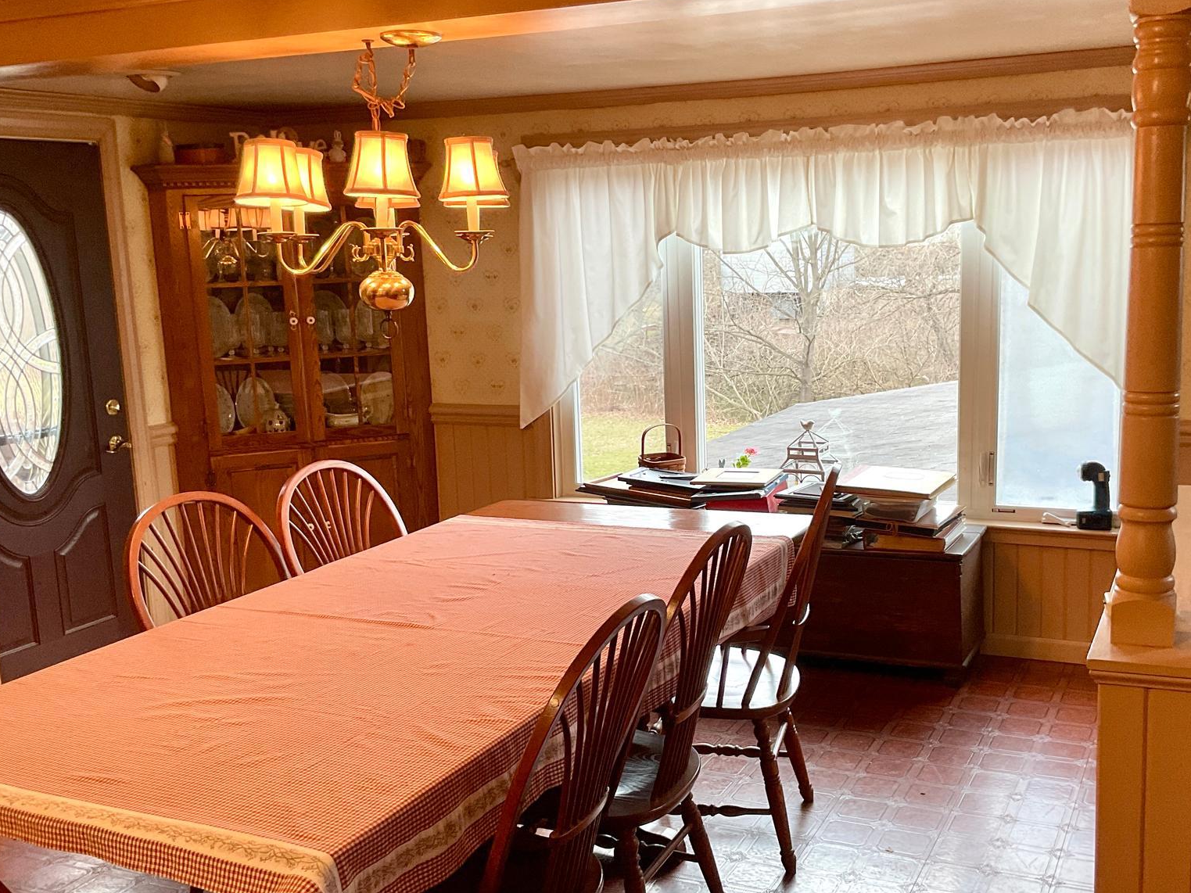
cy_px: 481
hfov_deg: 47.7
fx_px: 1342
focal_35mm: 39
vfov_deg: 36.8
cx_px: 680
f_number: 1.8
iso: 64
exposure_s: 1/60
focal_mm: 3
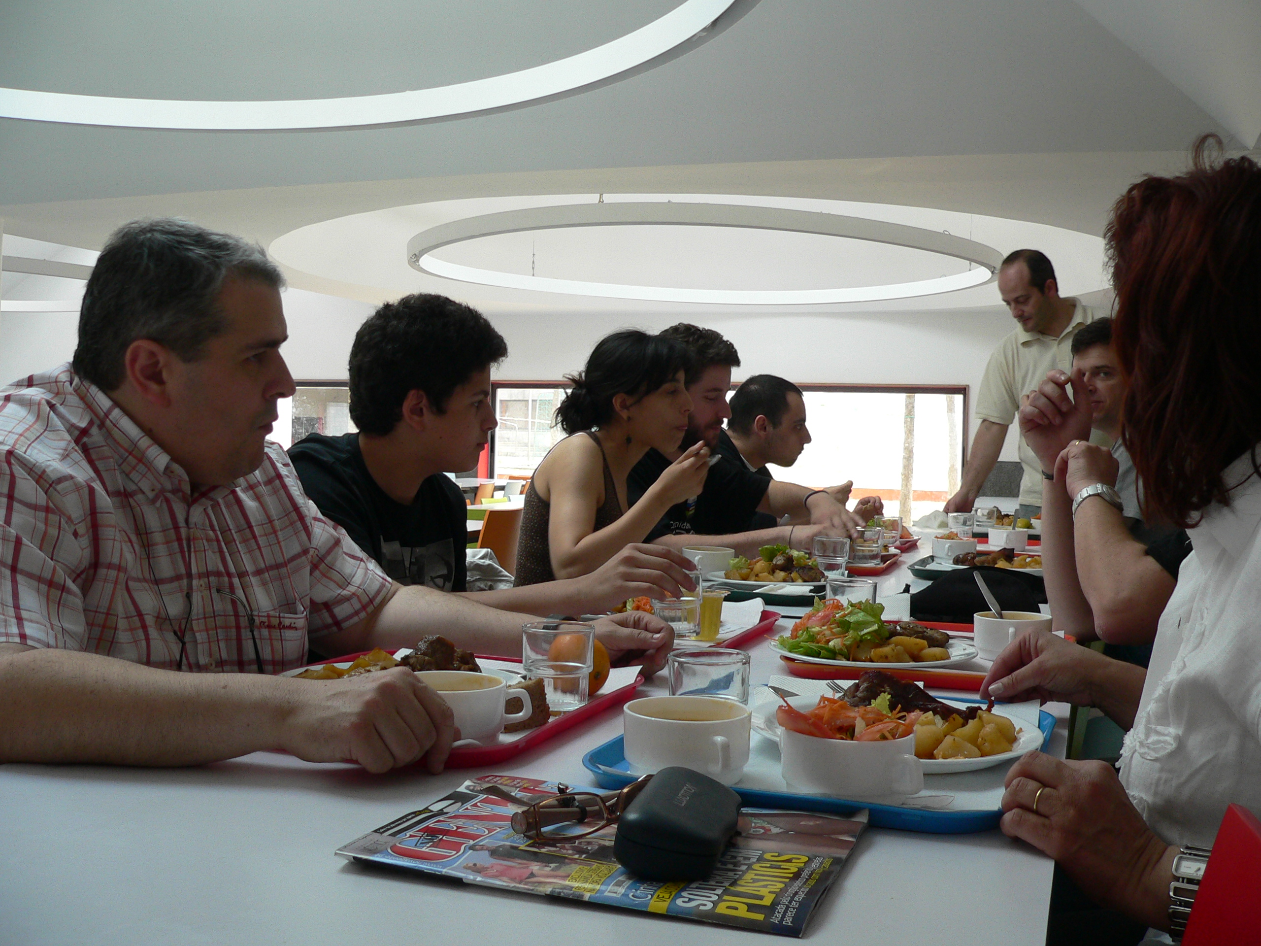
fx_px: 1311
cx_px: 630
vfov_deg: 39.7
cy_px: 473
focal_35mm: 36
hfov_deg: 51.4
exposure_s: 1/60
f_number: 2.8
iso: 100
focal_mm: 6
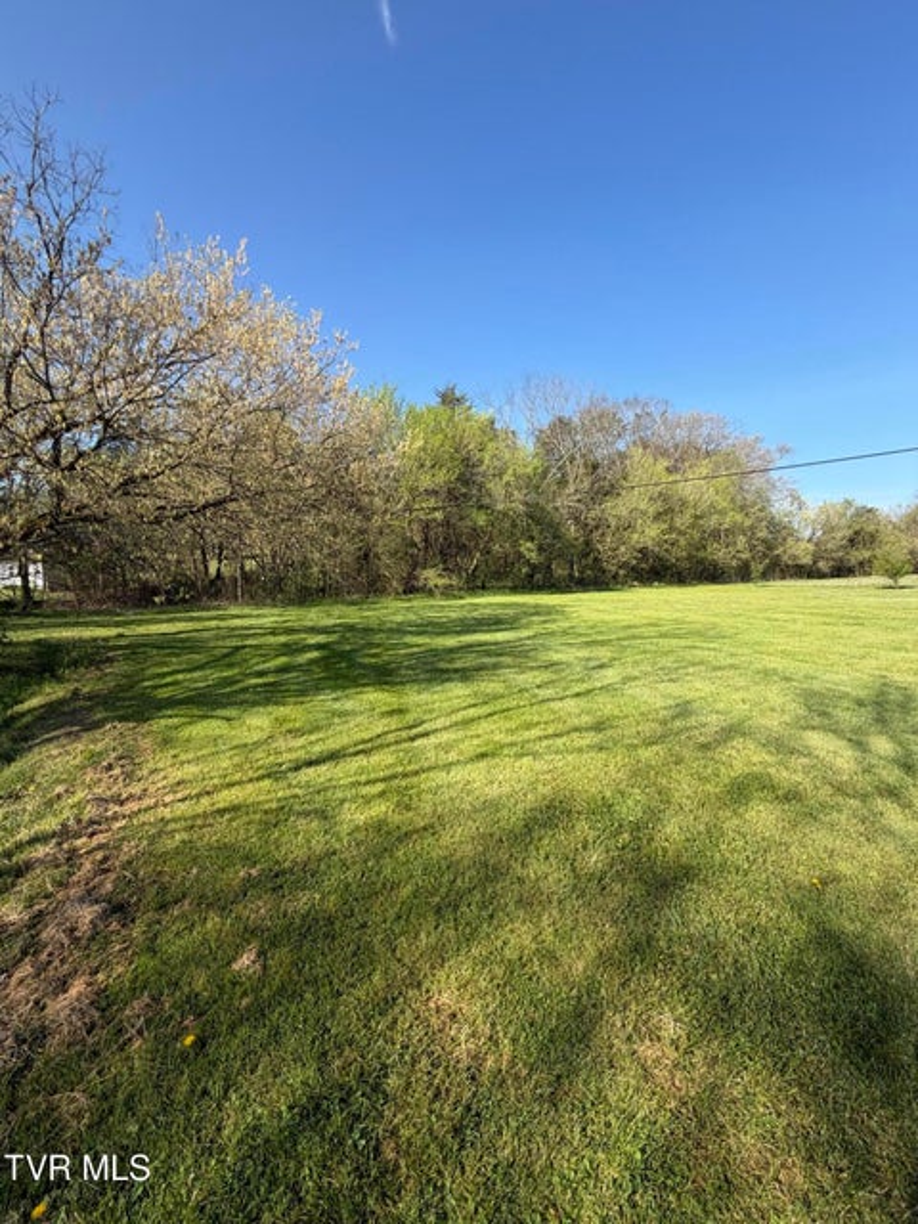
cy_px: 612
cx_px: 459
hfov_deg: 85.7
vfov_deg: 102.1
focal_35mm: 14
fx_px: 495
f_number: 2.2
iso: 40
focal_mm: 2.22
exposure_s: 1/770
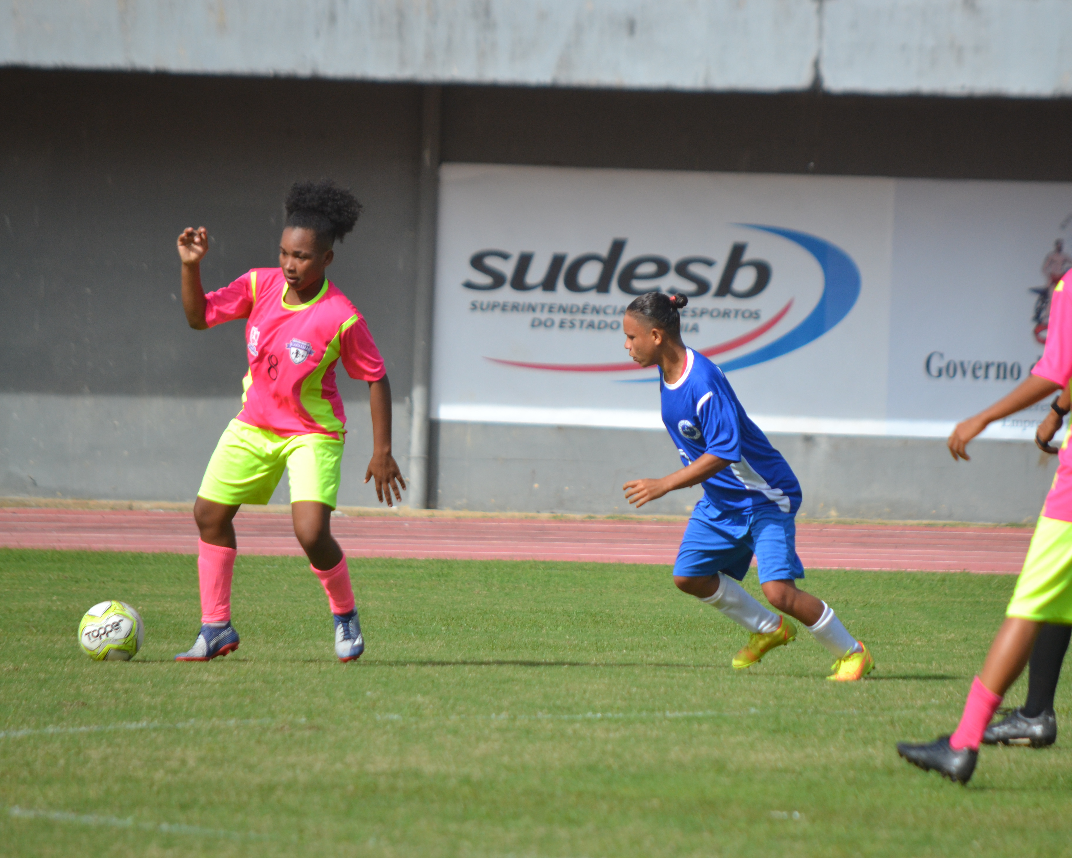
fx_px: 15039
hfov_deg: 4.1
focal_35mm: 474
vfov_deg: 3.3
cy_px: 429
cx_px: 624
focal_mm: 280
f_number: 5.6
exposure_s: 1/1600
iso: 400
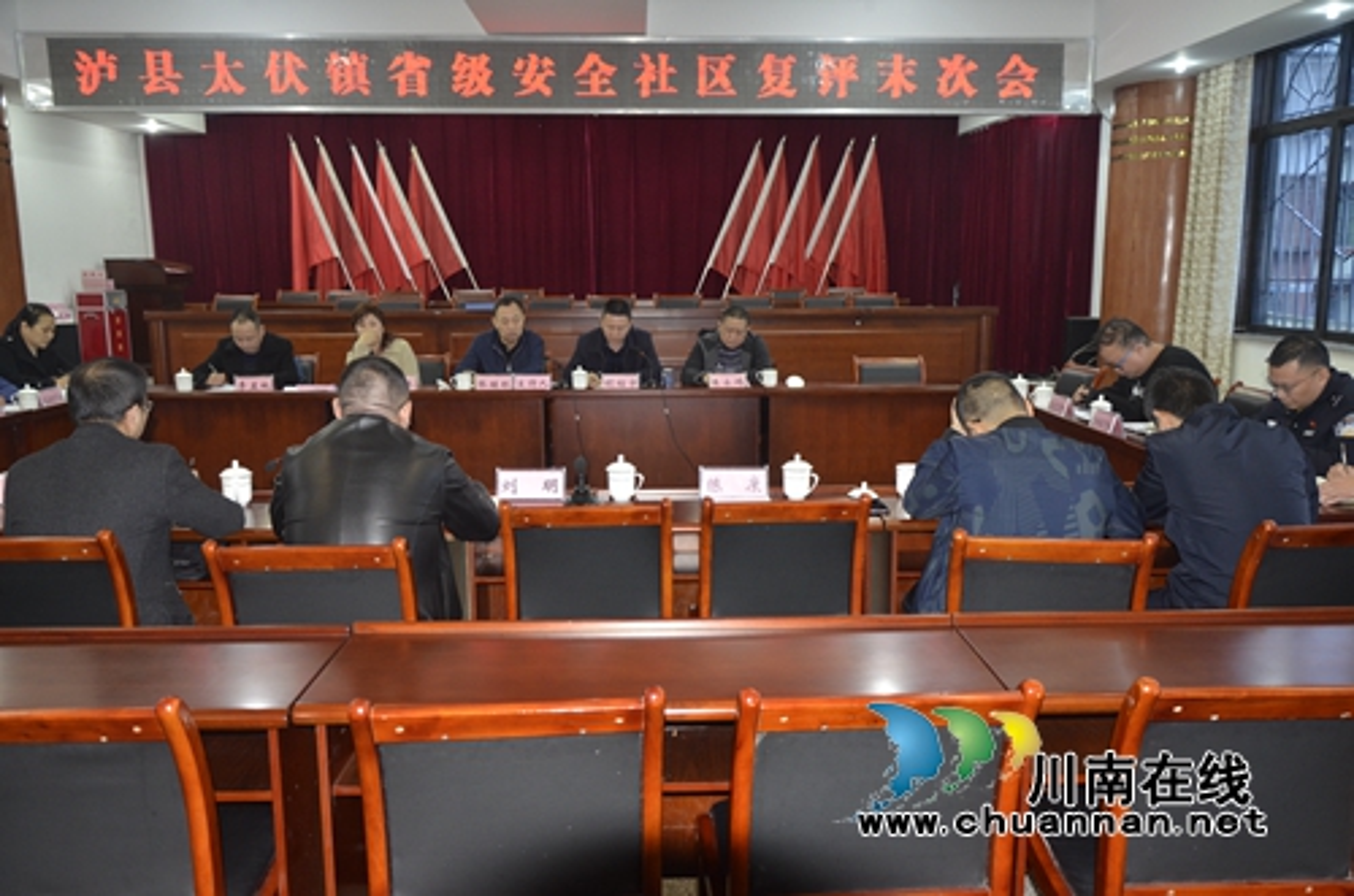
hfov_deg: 67.5
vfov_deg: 47.7
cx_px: 677
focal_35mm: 27
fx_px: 1013
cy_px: 448
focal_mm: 18
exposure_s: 1/60
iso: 800
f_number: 3.5
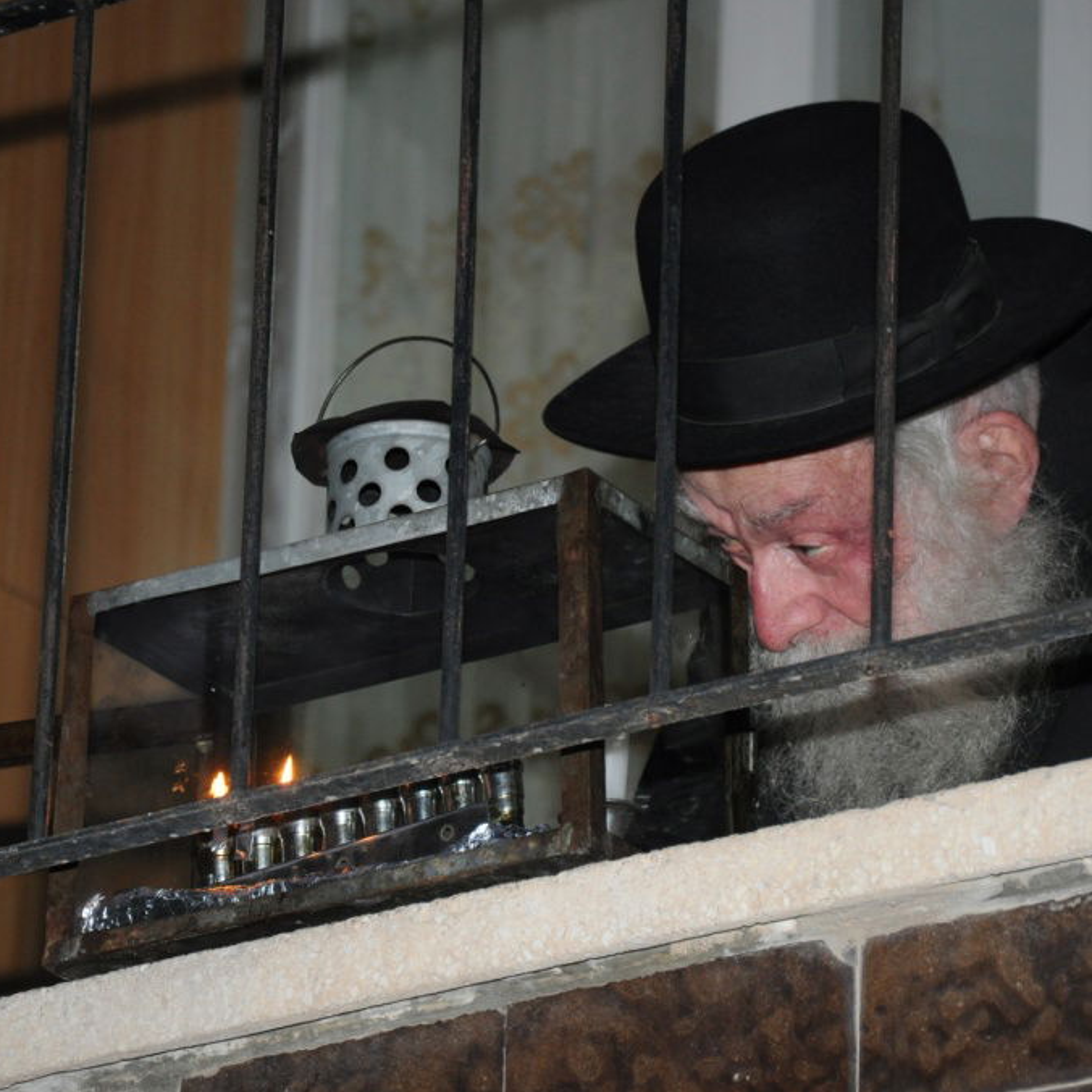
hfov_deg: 8.6
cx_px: 525
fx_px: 7232
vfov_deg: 8.6
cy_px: 546
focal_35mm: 203
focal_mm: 105
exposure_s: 1/60
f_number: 5.6
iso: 800
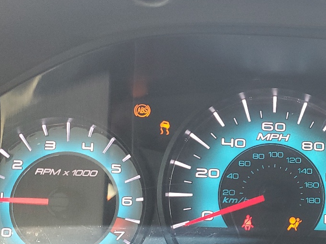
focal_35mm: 61
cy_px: 180
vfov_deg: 23.8
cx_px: 299
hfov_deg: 30.2
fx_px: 574
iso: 99
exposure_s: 1/60.2
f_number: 1.5
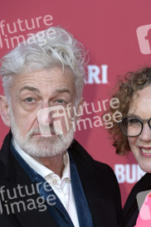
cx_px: 104
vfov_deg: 11.5
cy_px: 159
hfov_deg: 7.7
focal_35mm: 178
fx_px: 1123
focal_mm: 122
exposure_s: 1/400
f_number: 5
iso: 1600
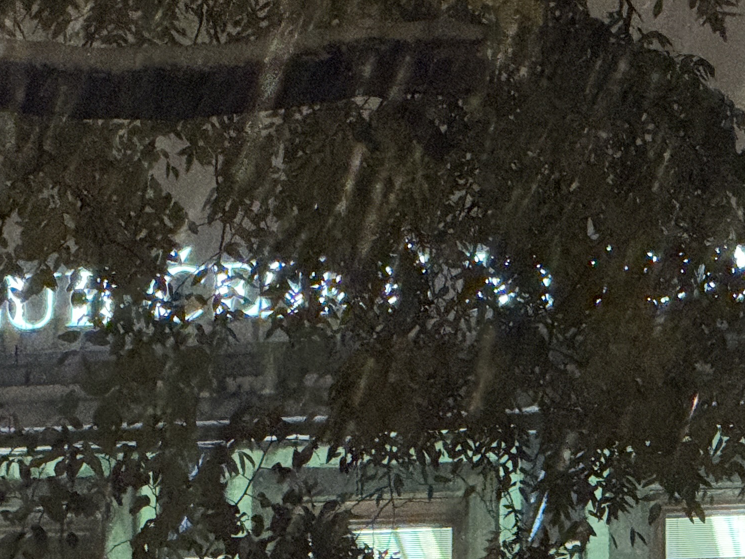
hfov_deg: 6.1
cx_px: 522
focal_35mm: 324
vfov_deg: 4.6
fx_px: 6974
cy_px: 195
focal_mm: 15.66
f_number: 2.8
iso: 800
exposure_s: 1/33
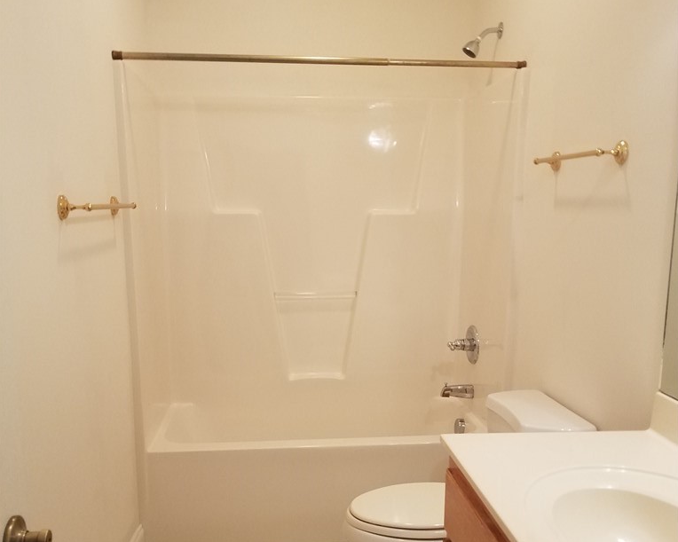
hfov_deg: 52.8
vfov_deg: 43.0
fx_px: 682
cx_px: 340
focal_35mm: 34
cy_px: 338
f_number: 1.7
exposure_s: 1/30
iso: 160
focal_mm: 4.2
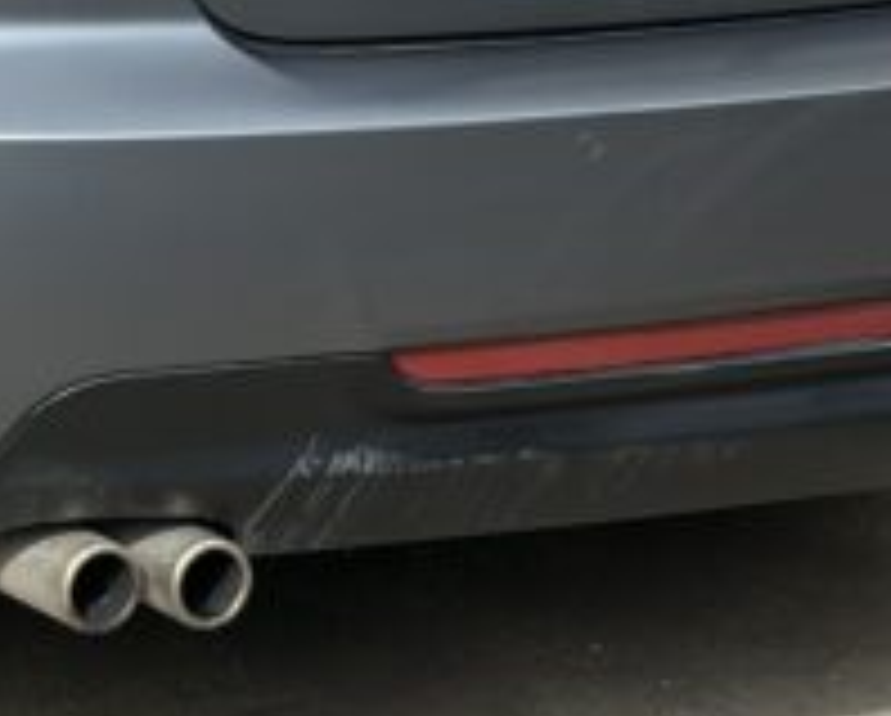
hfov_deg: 10.1
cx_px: 32
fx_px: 4991
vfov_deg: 8.1
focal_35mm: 189
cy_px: -59
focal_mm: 6.86
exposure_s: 1/1212
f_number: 1.78
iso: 64
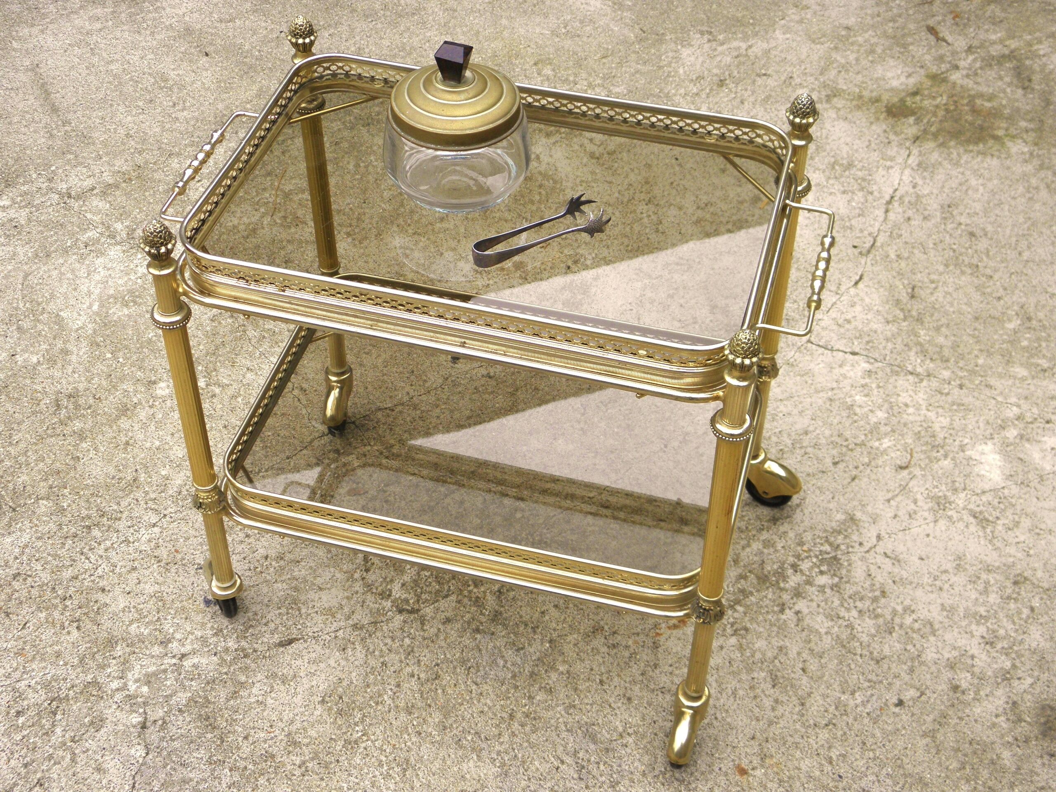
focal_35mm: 47
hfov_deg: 40.4
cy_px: 396
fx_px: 1434
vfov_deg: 30.9
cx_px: 528
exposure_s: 1/80
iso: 100
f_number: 3.9
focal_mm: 8.6
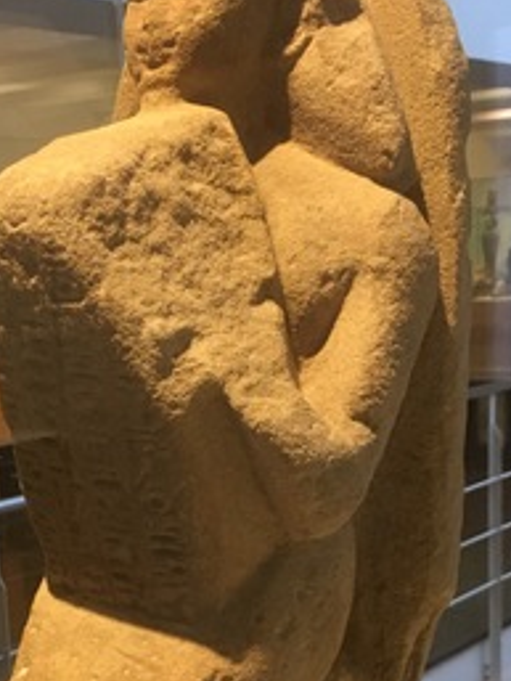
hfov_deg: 22.1
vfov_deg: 28.7
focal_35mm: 66
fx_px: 1298
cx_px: 130
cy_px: 549
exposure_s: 1/33
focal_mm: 4.15
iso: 200
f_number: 2.2
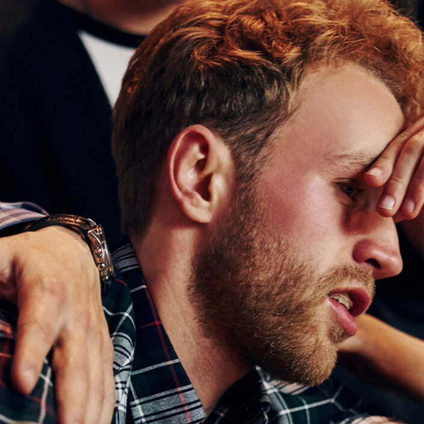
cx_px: 173
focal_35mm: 108
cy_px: 343
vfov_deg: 16.0
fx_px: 1497
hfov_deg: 16.1
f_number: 2.2
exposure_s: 1/160
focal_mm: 35
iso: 1250
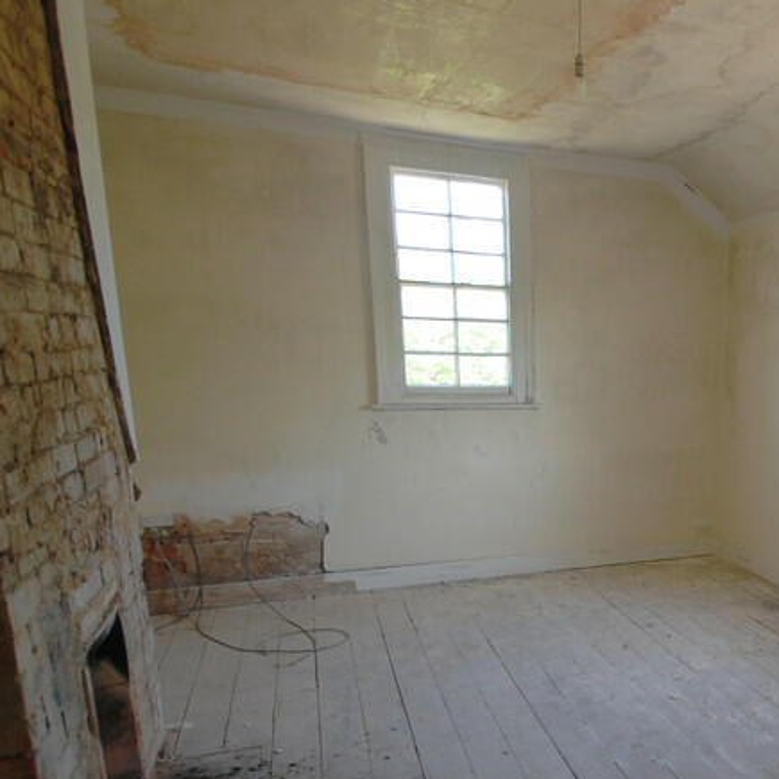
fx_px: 764
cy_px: 538
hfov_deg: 48.3
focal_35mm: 30
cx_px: 702
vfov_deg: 52.7
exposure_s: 1/50
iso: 200
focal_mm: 10
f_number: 4
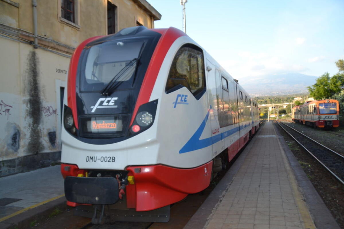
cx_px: 172
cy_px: 114
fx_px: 315
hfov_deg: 57.2
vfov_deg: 40.0
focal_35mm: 33
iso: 100
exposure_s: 1/200
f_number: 4
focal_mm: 22
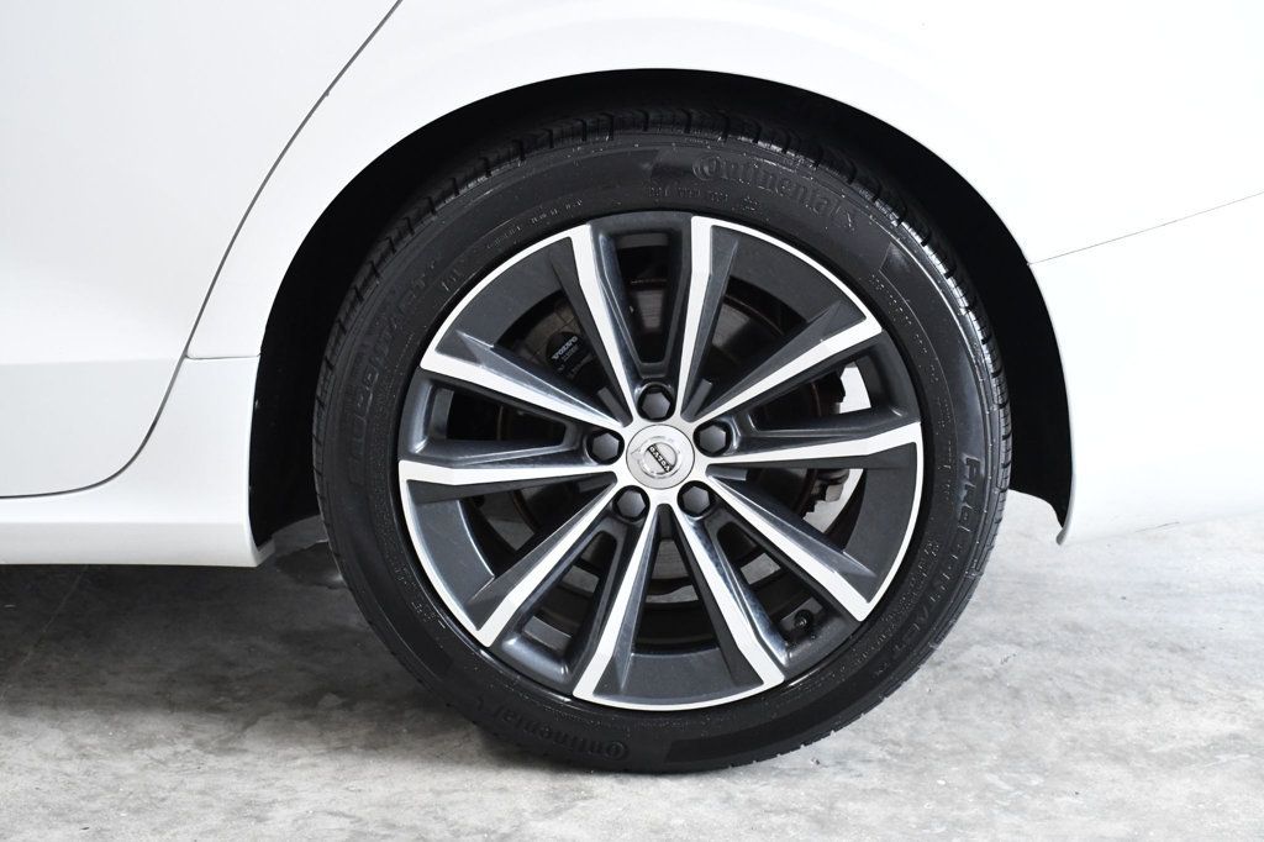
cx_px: 632
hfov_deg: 33.4
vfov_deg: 22.6
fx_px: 2106
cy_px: 421
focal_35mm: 60
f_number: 8
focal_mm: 40
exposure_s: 1/250
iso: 2500
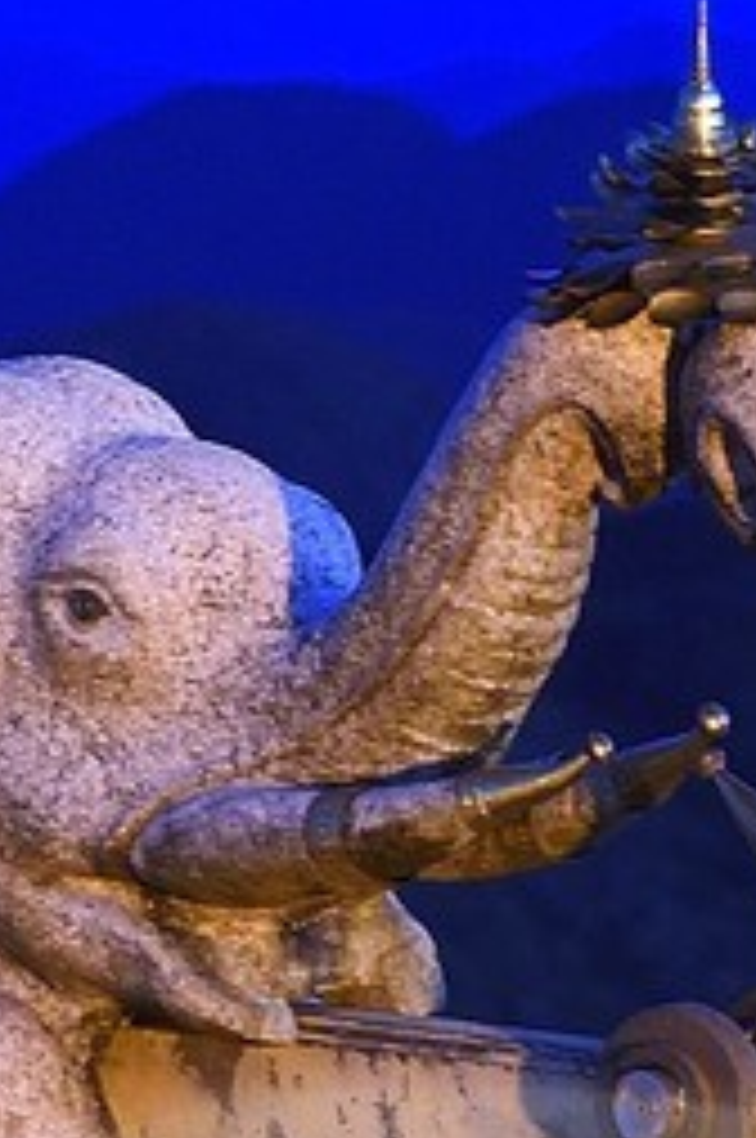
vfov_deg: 6.9
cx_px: 477
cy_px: 2487
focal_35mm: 285
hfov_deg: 4.8
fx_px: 9001
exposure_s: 1/20
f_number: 3.5
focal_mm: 45
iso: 1600
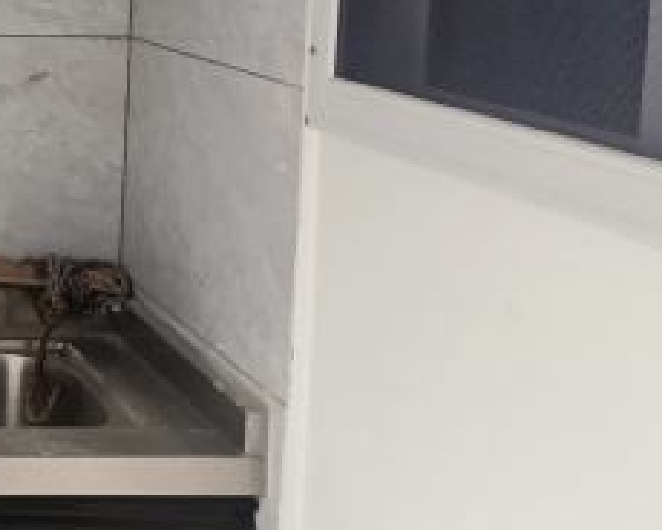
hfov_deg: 20.0
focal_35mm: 85
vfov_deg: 17.8
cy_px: 72
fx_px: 1665
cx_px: -271
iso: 512
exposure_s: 1/100
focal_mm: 4.71
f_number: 1.79
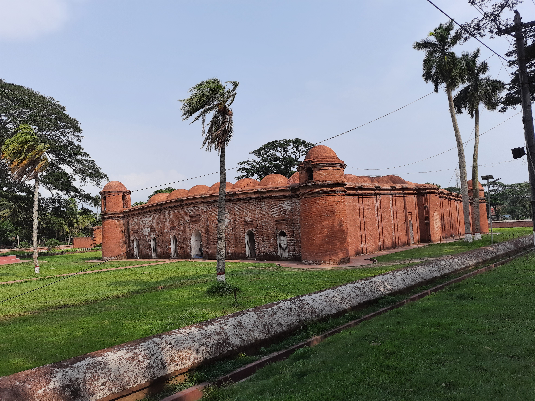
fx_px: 371
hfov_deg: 71.6
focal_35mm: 24
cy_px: 200
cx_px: 268
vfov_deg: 56.8
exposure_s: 1/1404
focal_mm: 5.23
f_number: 1.8
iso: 20
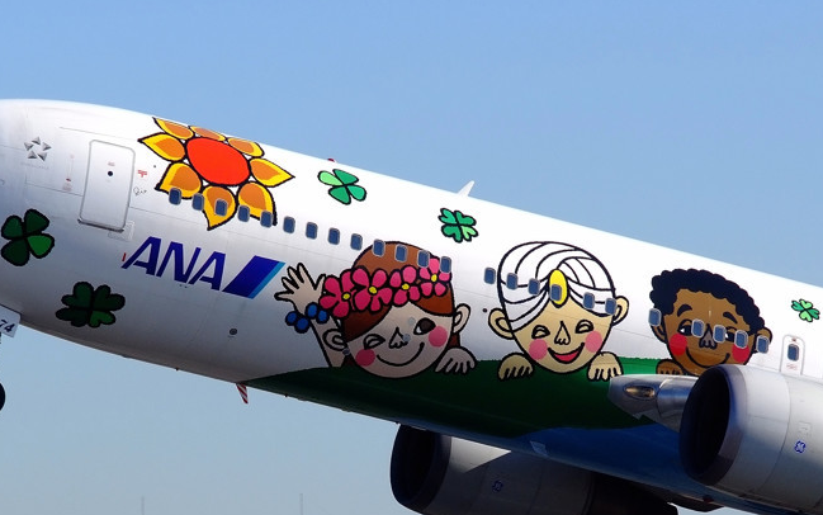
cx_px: 410
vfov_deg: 3.7
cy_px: 360
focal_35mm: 351
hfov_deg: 6.0
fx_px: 7875
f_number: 10
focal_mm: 145
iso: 500
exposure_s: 1/1140
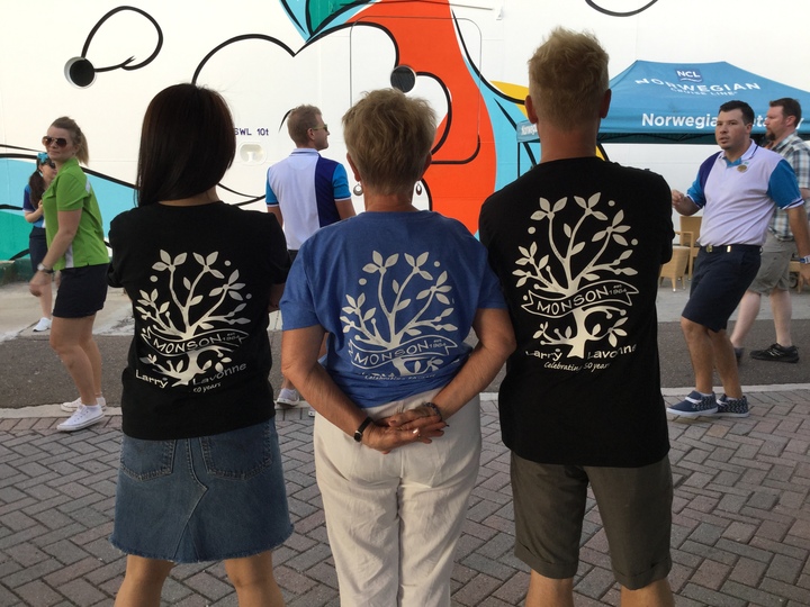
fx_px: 725
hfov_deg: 58.4
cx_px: 405
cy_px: 304
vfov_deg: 45.4
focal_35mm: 31
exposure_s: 1/120
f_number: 2.4
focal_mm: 3.3
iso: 32
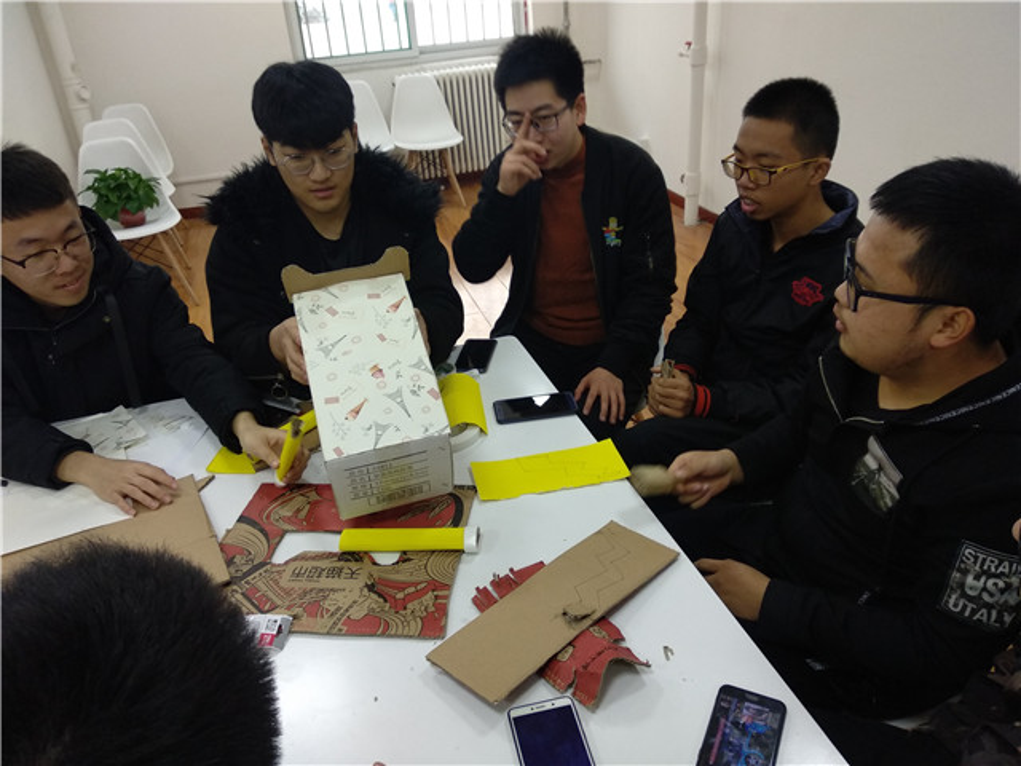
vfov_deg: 53.1
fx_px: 767
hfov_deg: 67.3
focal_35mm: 26
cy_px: 383
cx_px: 510
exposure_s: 1/33
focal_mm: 3.81
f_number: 2.2
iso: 400
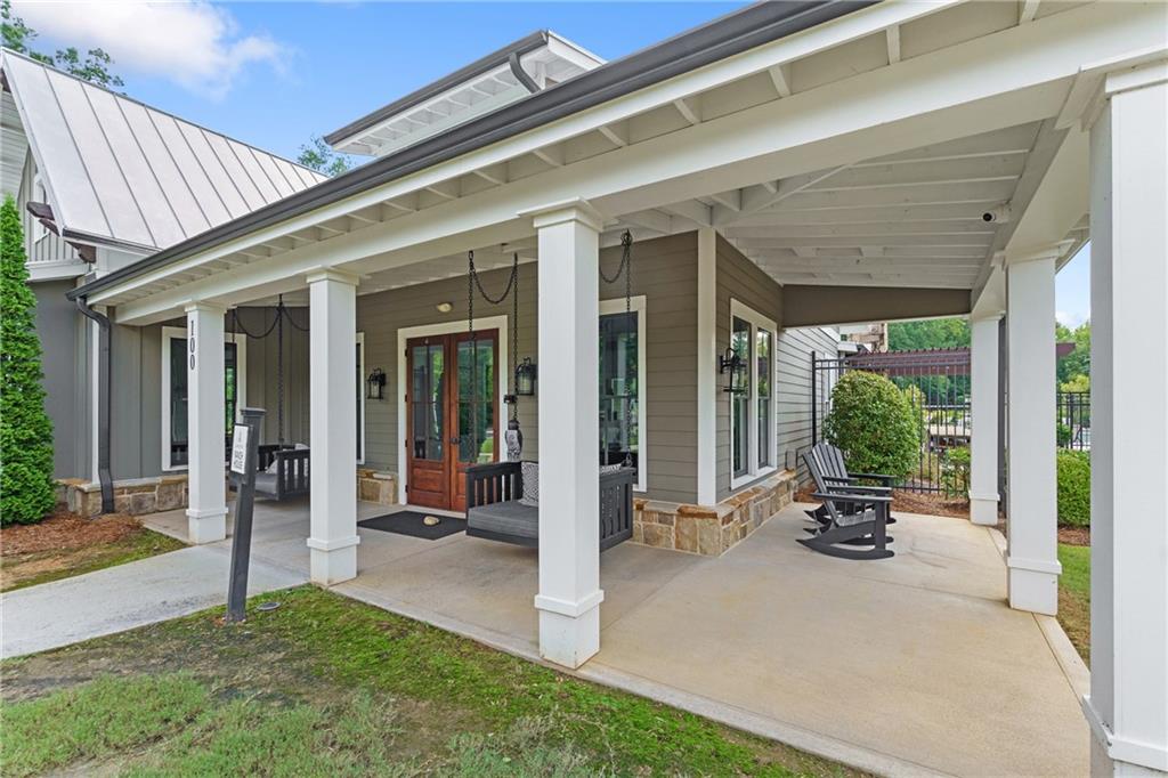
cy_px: 389
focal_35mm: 16
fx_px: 519
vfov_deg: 73.7
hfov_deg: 96.8
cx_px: 584
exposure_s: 1/400
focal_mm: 16
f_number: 6.3
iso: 1250
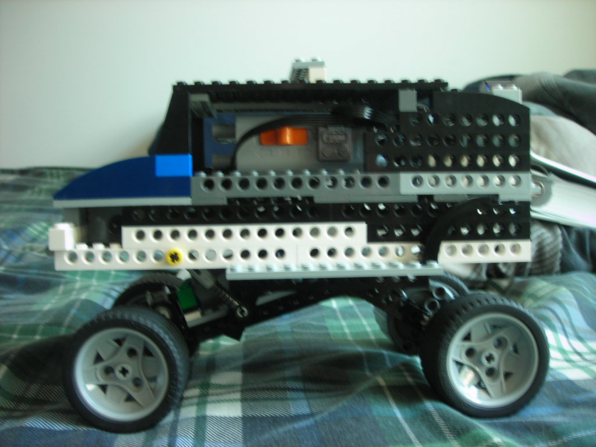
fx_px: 706
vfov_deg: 35.1
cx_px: 298
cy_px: 224
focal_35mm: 41
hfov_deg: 45.8
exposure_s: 1/4
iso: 50
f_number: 3.3
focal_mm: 6.8
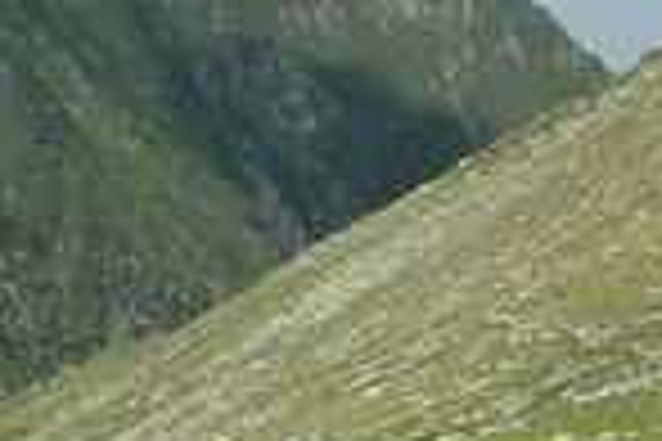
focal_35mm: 132
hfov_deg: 14.7
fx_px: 2427
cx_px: -261
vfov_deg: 10.1
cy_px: 646
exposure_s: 1/400
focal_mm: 18
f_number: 10
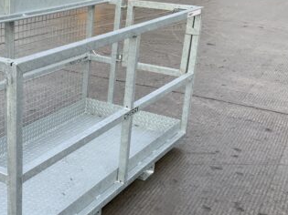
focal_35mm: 59
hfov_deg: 31.6
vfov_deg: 24.8
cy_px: 122
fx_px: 491
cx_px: 48
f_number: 1.8
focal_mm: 3
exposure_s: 1/394
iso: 16
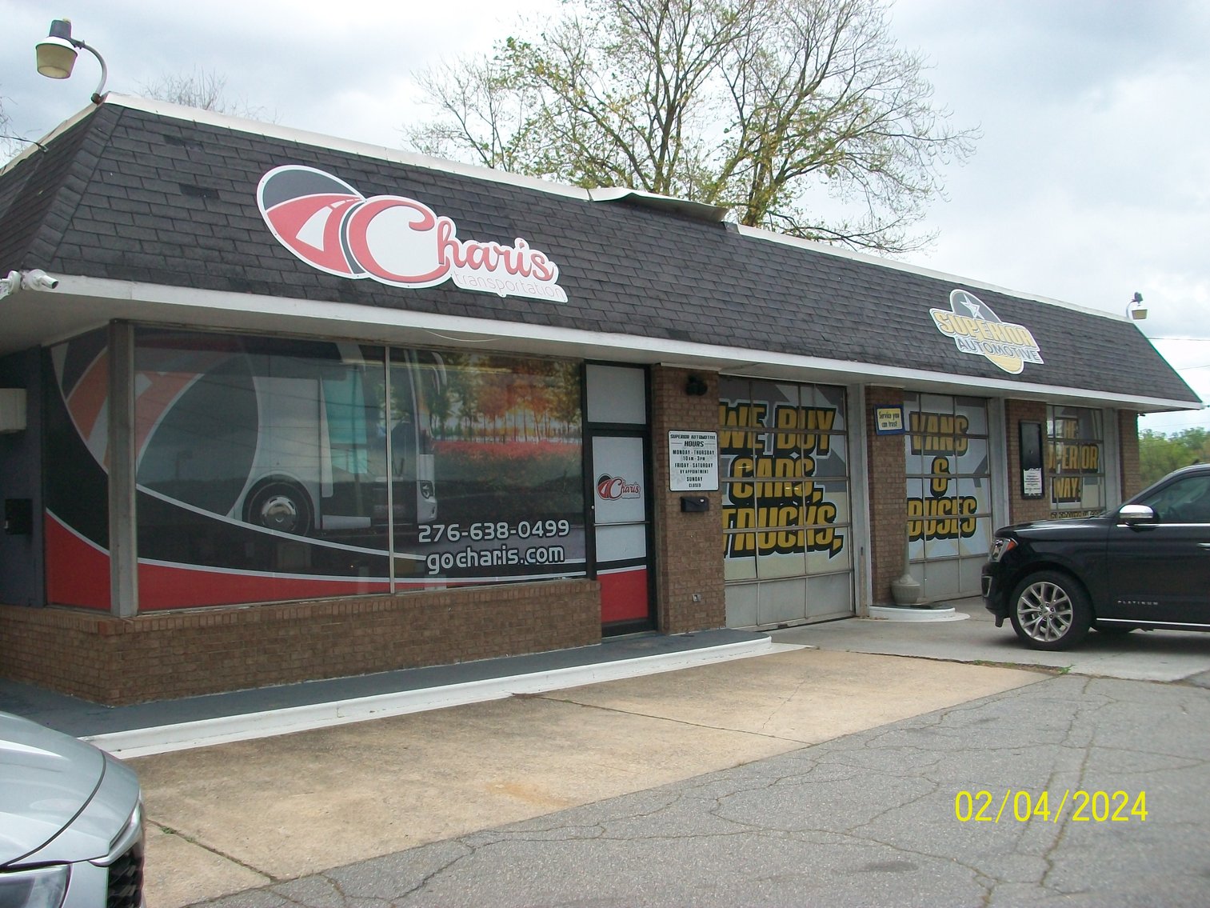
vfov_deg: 41.8
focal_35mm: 34
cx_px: 605
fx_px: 1189
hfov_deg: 54.0
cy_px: 454
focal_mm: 5.7
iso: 80
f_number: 2.8
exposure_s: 1/640
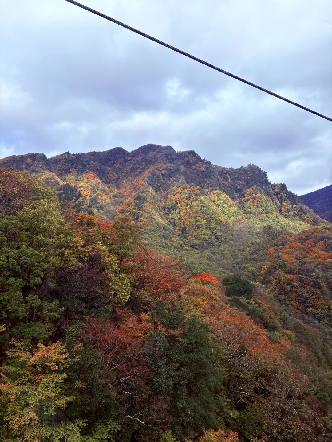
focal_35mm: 26
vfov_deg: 67.3
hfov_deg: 53.1
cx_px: 166
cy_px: 221
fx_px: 332
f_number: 1.6
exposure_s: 1/884
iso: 50
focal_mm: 5.96
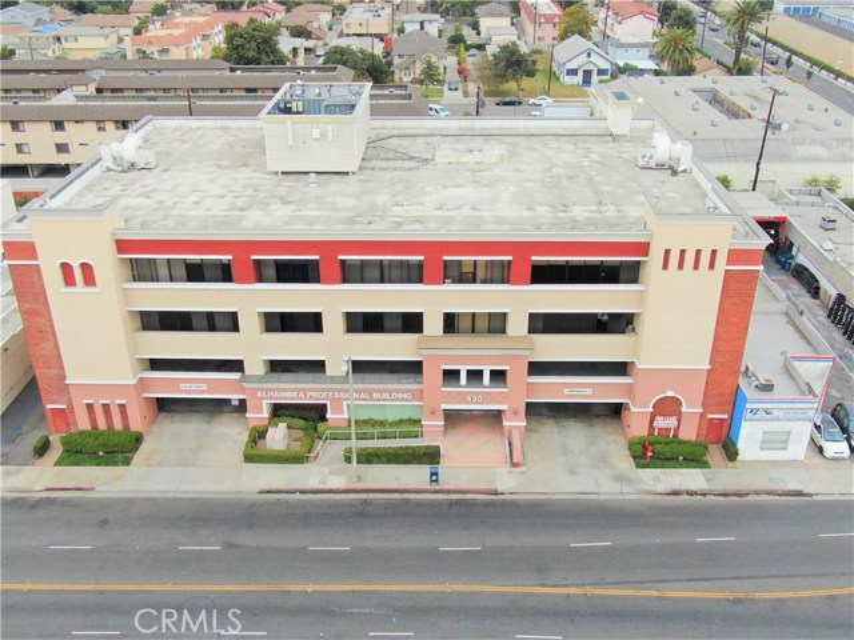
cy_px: 320
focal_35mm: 35
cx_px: 427
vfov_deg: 40.7
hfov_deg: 52.6
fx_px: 863
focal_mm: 5.94
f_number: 3.3
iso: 100
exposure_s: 1/160
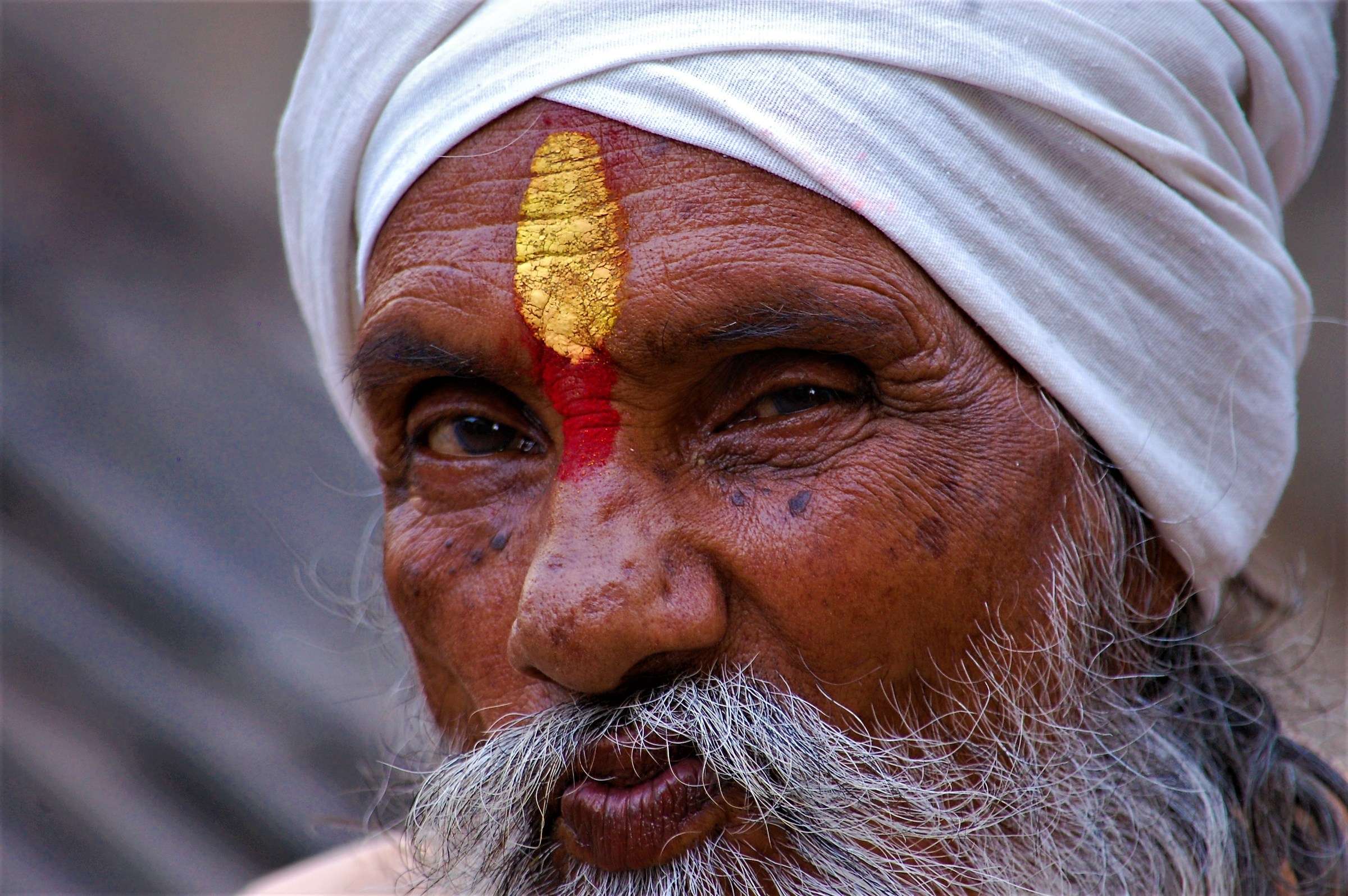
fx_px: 15152
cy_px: 448
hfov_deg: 5.1
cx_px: 674
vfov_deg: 3.4
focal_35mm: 405
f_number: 5.6
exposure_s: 1/400
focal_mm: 270
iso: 800
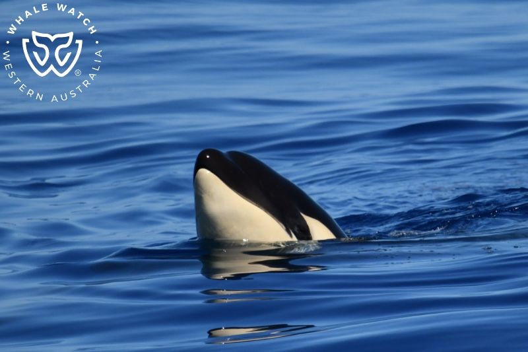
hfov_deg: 3.4
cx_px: 264
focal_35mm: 600
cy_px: 176
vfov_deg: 2.3
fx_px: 8798
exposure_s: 1/8000
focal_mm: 600
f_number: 6.3
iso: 900
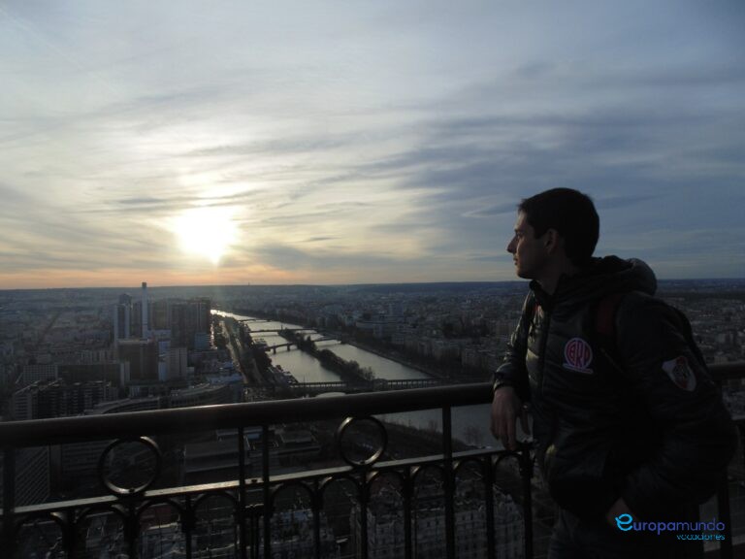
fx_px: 473
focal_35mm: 22
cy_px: 280
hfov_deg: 76.4
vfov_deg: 61.1
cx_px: 372
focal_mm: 4
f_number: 3.1
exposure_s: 1/1000
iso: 80
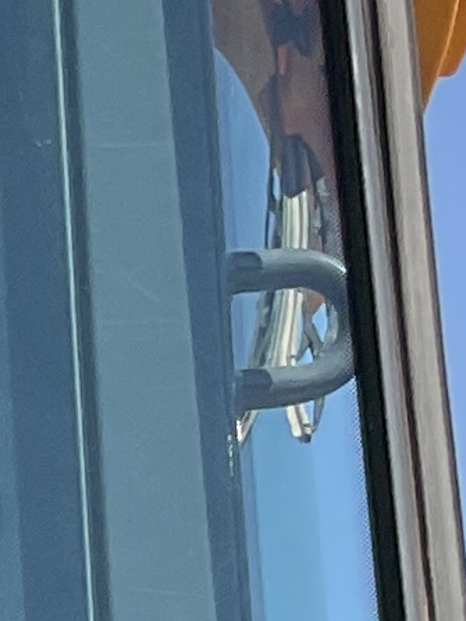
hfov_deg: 5.2
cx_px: -1143
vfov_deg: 7.3
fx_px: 4698
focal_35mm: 262
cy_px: 1193
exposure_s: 1/1035
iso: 16
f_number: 1.8
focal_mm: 3
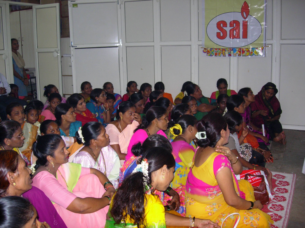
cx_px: 152
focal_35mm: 38
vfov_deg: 37.7
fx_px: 335
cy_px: 114
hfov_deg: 49.0
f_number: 2.8
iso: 115
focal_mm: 7.8
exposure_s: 1/93.1
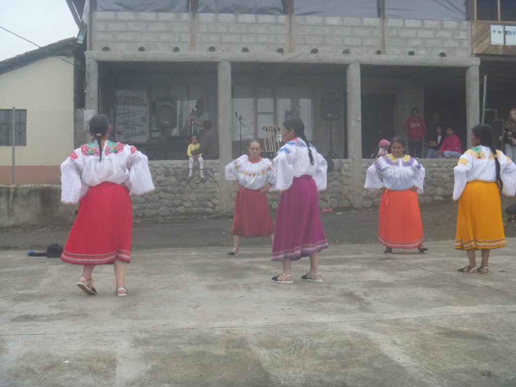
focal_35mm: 47
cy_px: 194
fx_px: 701
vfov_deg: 30.9
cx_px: 258
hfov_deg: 40.4
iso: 200
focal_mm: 8.3
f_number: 3.7
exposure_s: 1/125
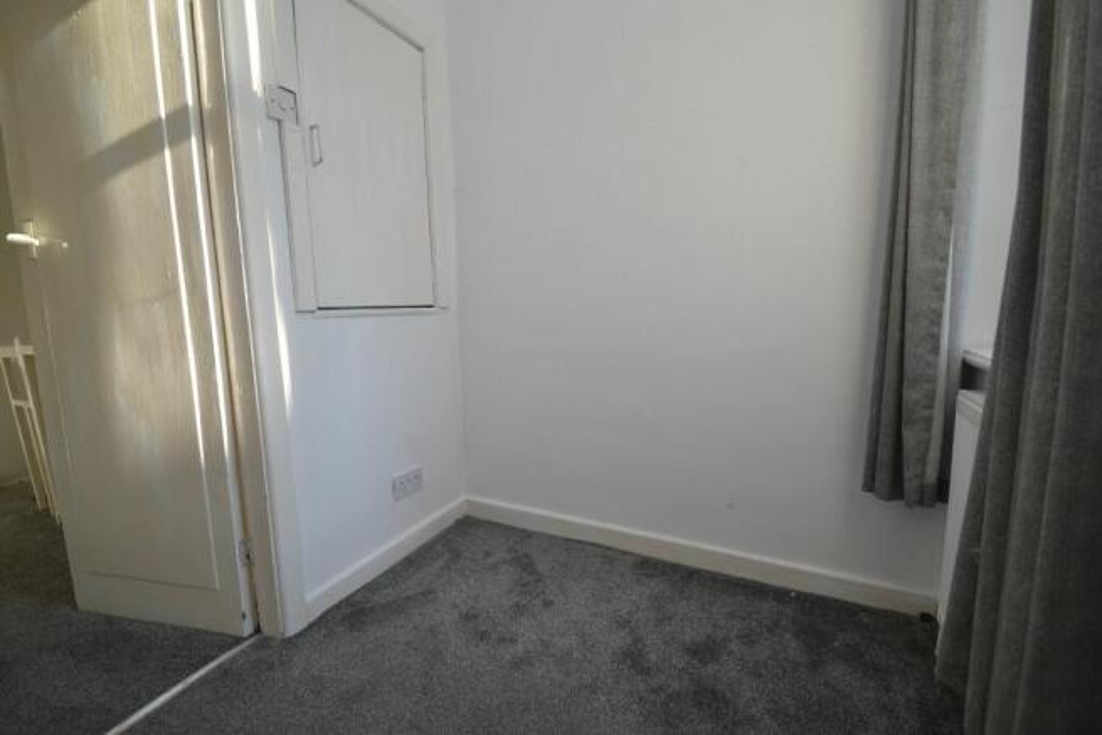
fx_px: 459
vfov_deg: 77.4
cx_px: 551
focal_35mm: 15
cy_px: 368
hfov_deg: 100.4
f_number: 5
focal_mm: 10
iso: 400
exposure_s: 1/100
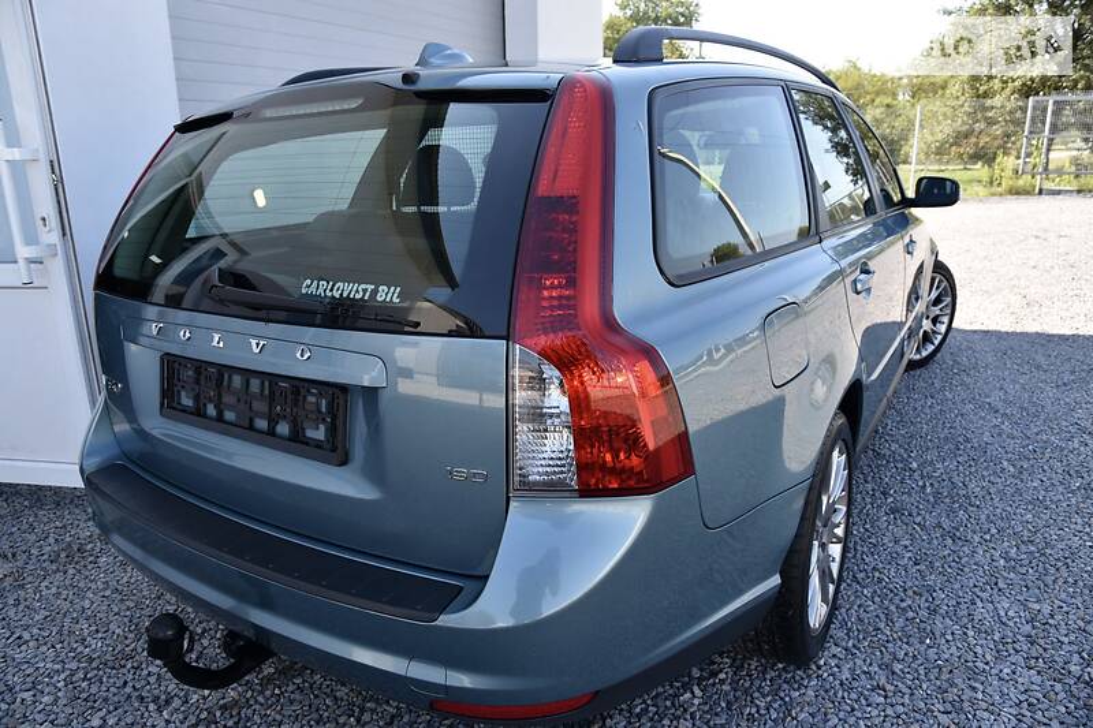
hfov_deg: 73.8
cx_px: 546
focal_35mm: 24
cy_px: 364
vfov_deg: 53.1
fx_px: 728
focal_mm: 24
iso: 400
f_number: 7.1
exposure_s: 1/200
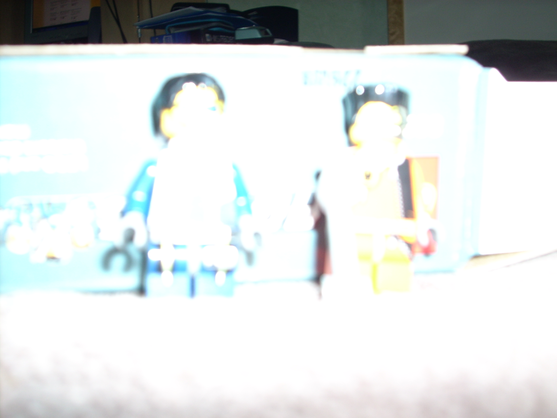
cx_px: 278
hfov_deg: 50.1
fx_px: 595
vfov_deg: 38.7
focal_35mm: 37
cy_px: 209
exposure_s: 1/60
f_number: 2.8
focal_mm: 6.2
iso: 64
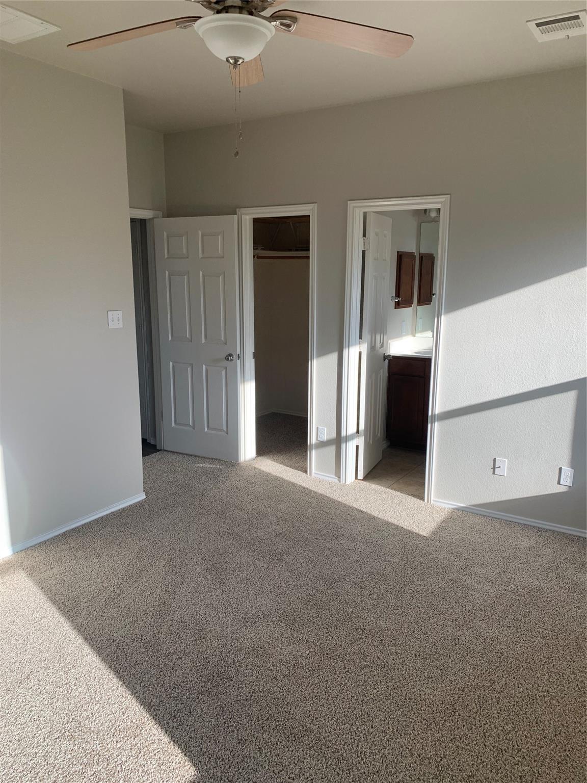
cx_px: 294
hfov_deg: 53.1
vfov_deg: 67.3
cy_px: 392
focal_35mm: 26
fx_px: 588
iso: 25
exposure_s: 1/341
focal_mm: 4.25
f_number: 1.8
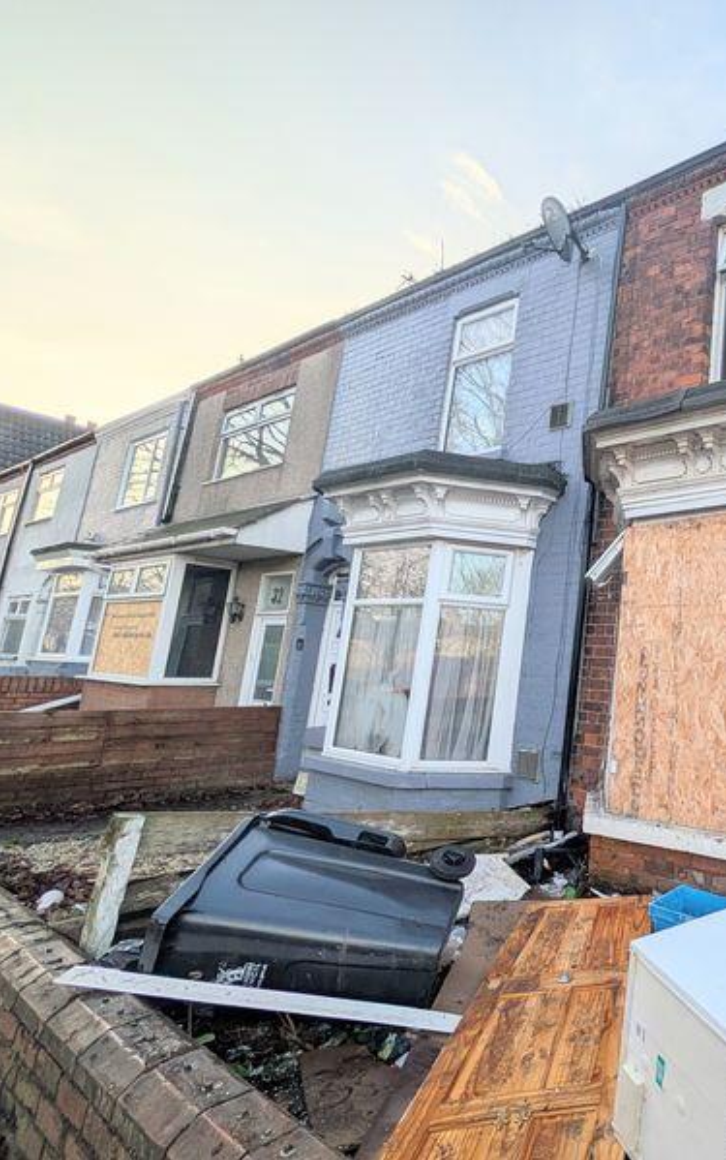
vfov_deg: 94.3
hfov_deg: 51.5
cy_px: 581
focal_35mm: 17
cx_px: 755
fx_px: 538
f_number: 1.7
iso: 39
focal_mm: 2.02
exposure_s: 1/2660
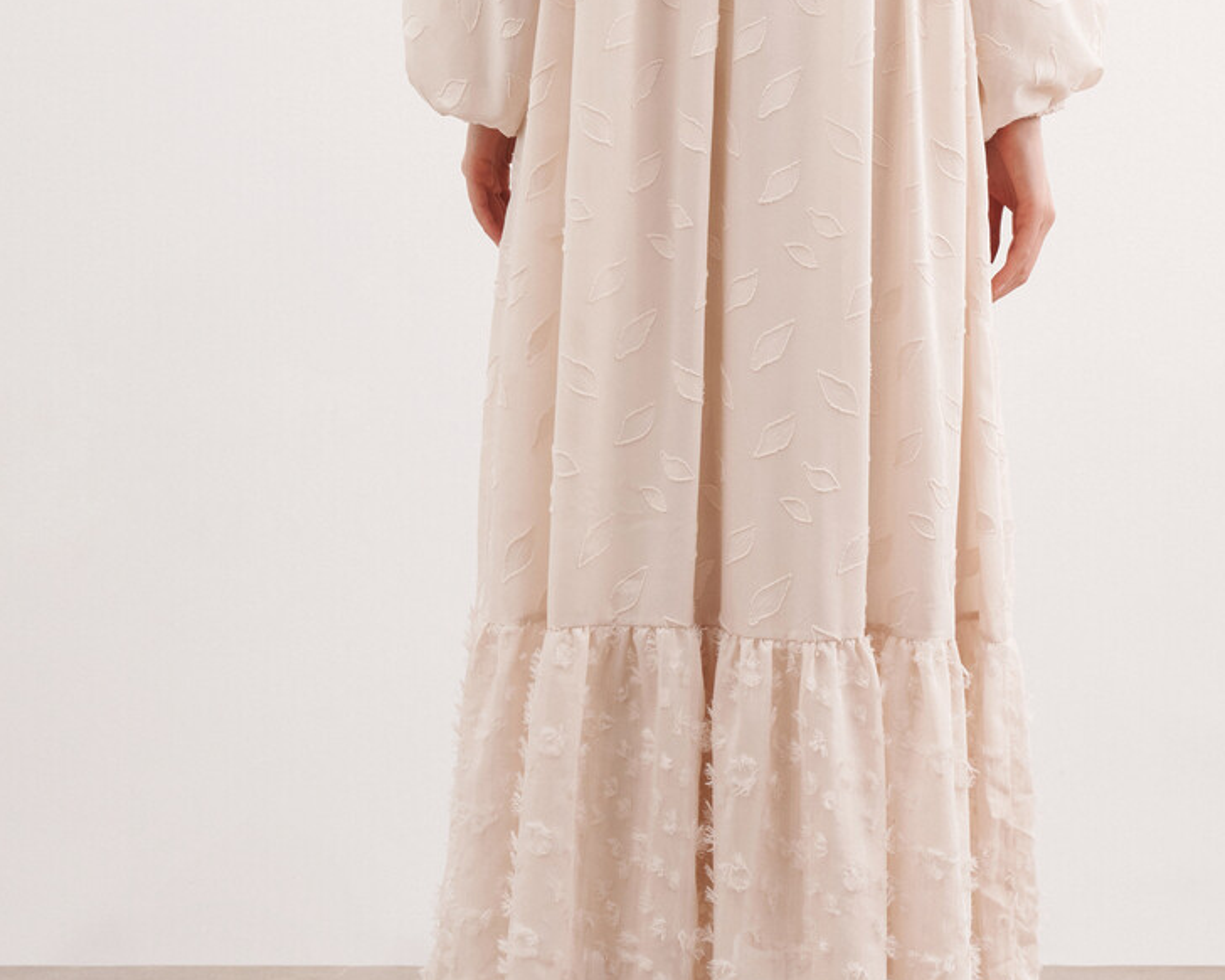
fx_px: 4458
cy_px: 77
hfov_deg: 15.6
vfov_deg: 12.4
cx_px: 801
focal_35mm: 123
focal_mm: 53
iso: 400
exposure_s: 1/160
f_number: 11
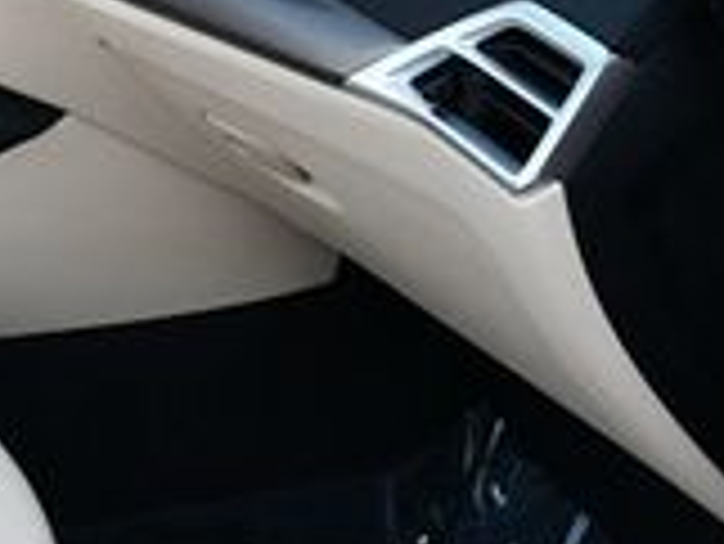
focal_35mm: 138
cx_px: -585
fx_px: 2888
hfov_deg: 12.9
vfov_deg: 10.7
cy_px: 121
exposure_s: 1/250
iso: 280
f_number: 5.6
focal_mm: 18
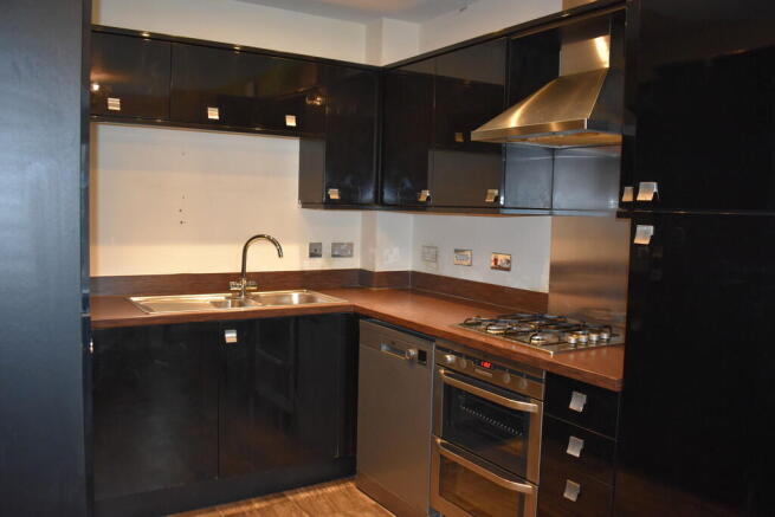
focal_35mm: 30
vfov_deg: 43.6
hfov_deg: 61.9
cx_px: 388
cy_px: 258
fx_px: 646
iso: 1800
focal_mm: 20
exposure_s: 1/60
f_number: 3.5
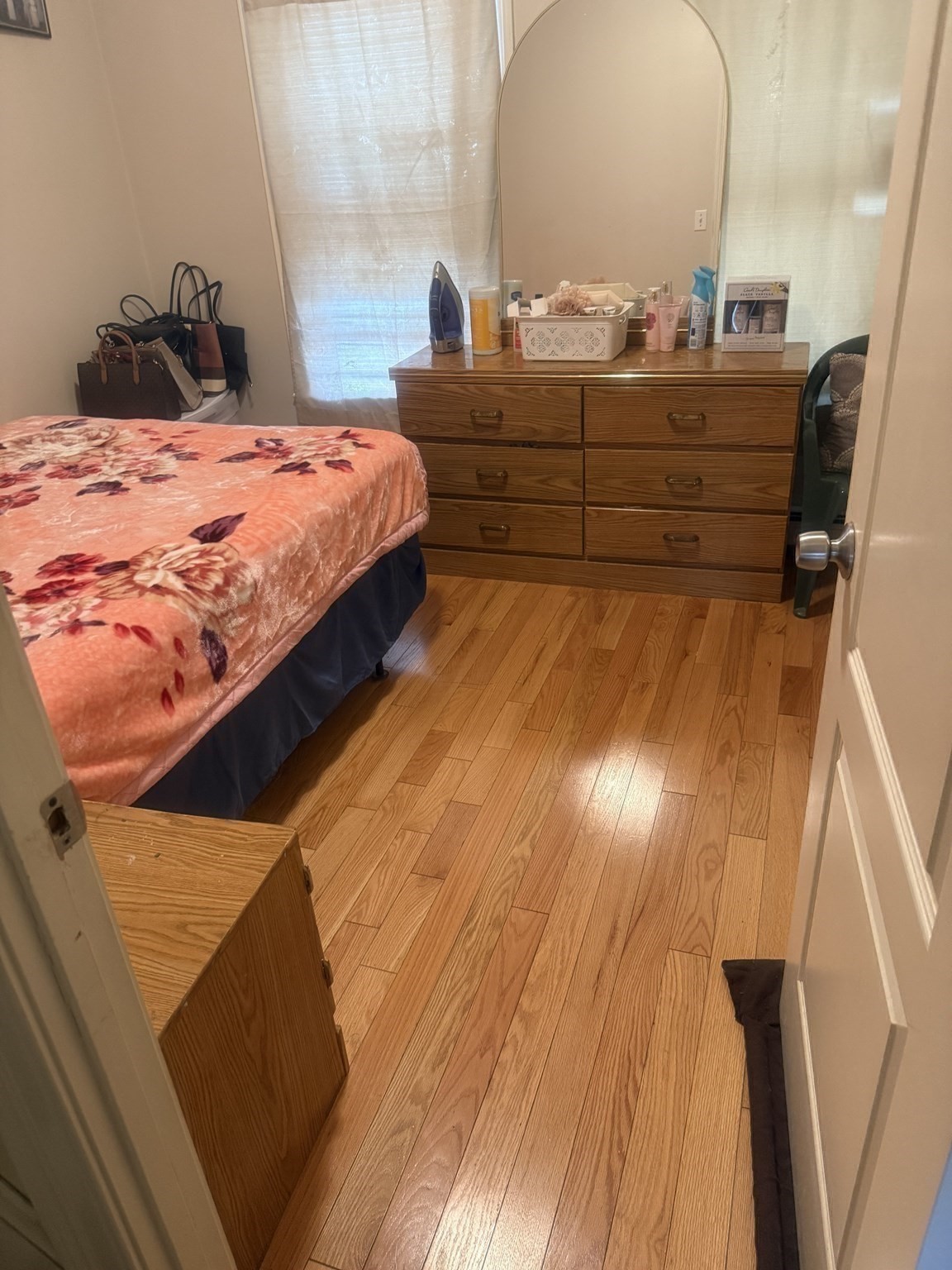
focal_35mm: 24
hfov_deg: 56.8
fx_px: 880
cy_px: 635
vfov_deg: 71.6
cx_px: 476
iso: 400
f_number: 1.78
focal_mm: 6.76
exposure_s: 1/60
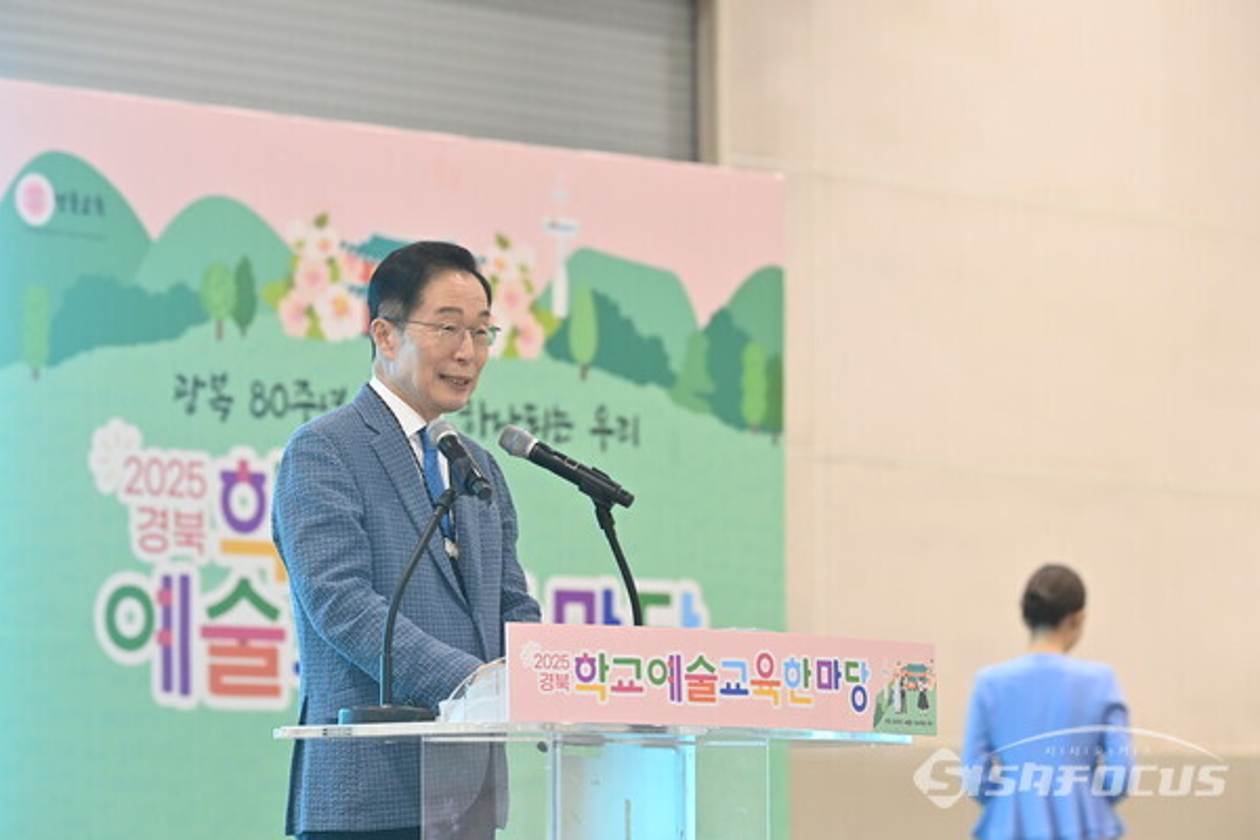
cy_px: 420
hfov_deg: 11.4
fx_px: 6300
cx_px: 630
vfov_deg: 7.6
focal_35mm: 180
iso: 3200
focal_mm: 180
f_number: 5
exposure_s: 1/200
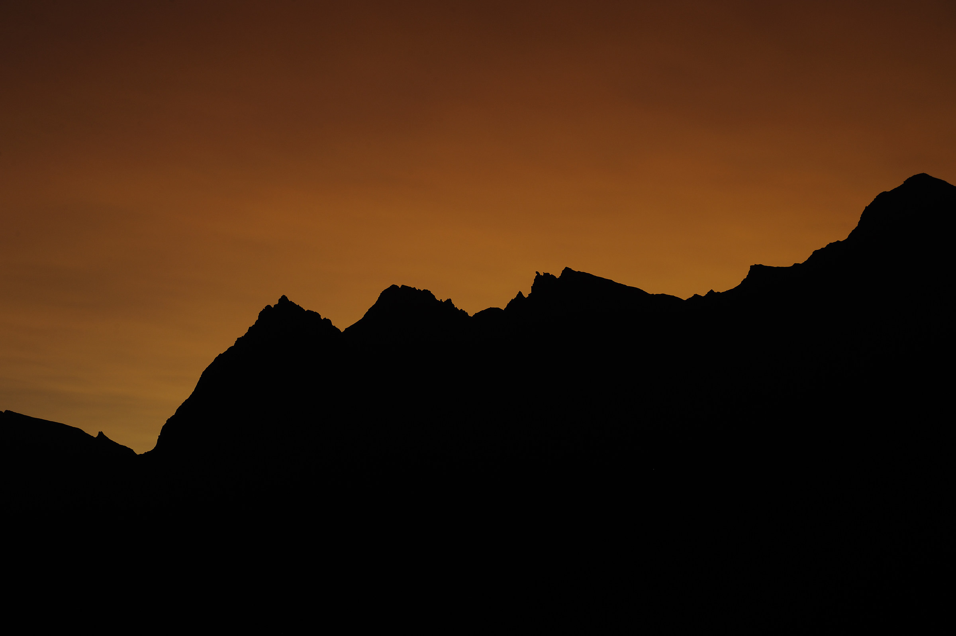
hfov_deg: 19.5
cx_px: 478
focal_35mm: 105
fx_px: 2786
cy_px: 318
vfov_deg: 13.0
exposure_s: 1/50
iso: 200
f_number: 13
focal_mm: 105
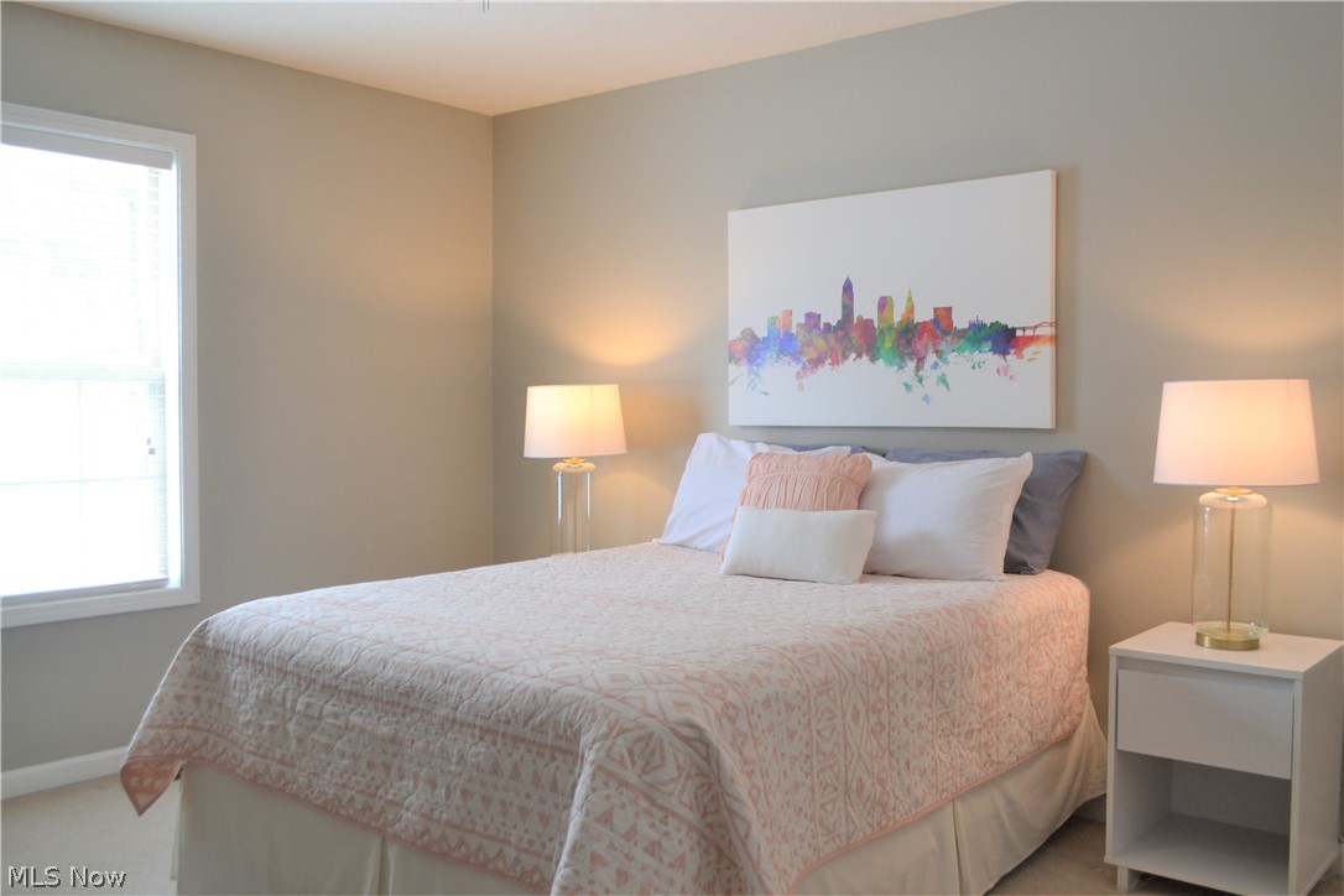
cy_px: 448
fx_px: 1120
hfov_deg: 61.9
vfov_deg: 43.6
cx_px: 672
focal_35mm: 30
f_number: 4.5
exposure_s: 1/80
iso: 400
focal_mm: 20
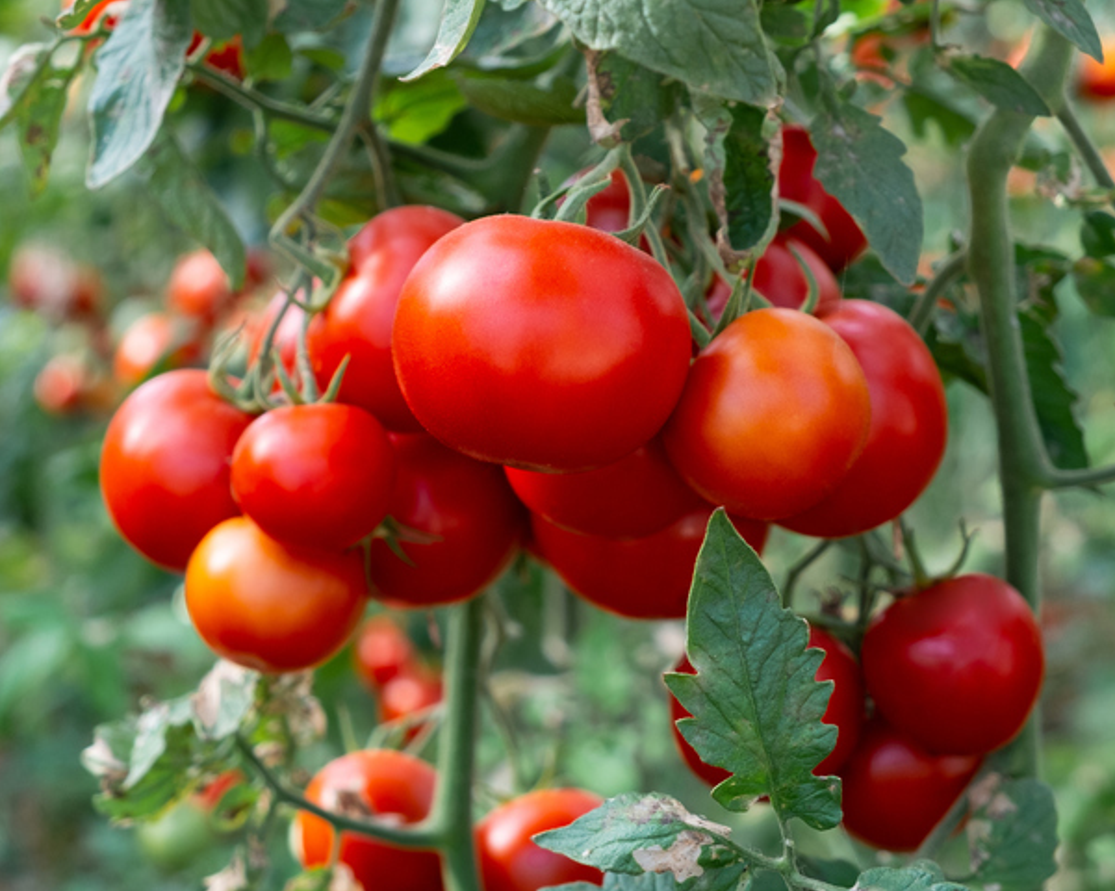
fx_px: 2836
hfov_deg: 22.2
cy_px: 445
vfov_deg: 17.8
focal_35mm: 86
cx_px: 508
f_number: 4.5
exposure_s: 1/250
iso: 400
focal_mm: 50.5
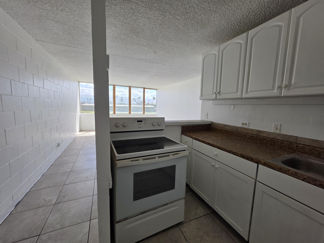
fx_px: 122
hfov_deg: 106.2
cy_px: 122
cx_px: 162
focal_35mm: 13
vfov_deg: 89.9
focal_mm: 2.2
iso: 40
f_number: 1.9
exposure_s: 1/545
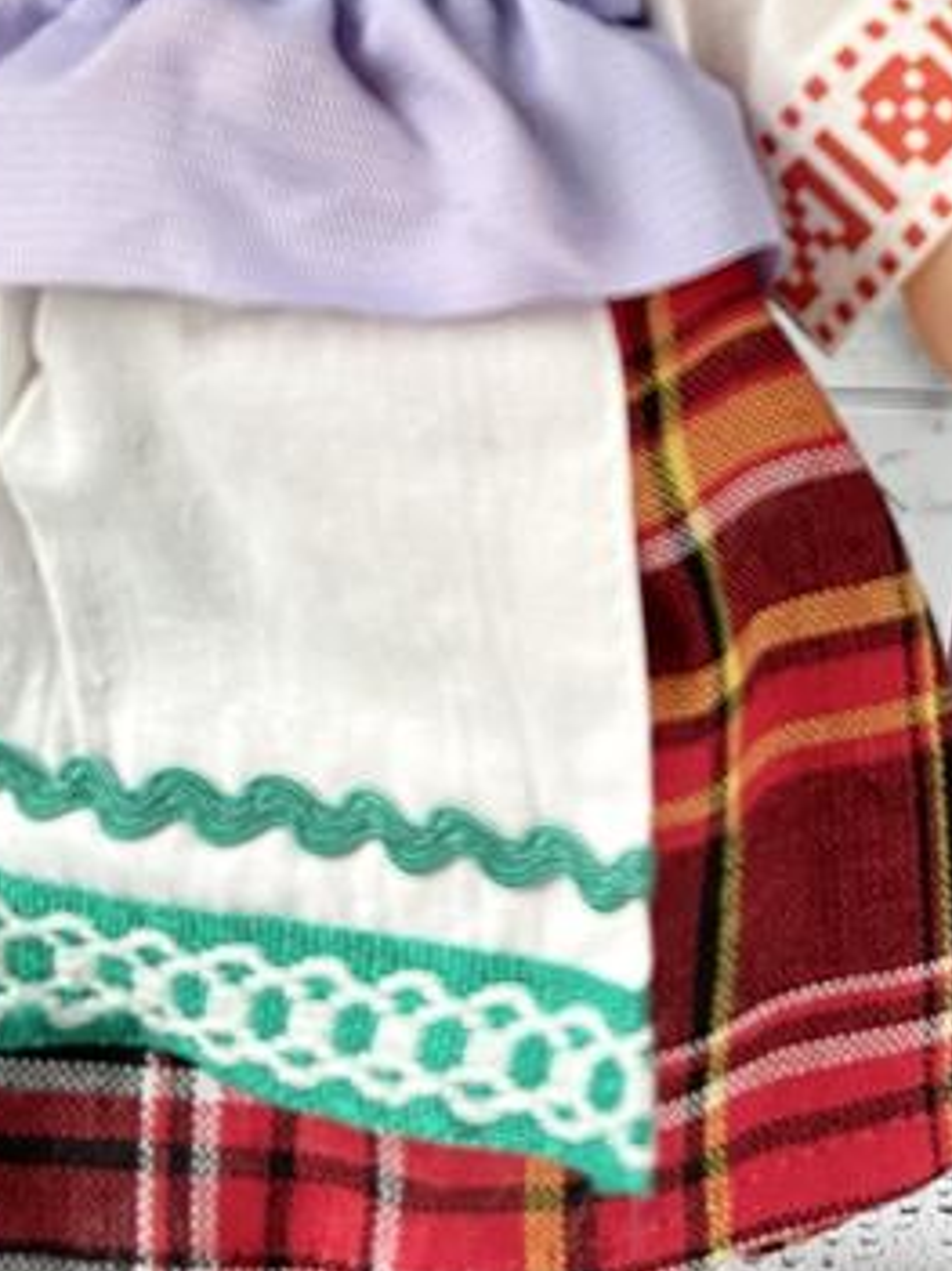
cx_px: 757
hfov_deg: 19.9
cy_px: -14
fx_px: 2678
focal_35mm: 73
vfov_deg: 25.3
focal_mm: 5.1
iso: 160
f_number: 1.6
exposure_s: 1/60
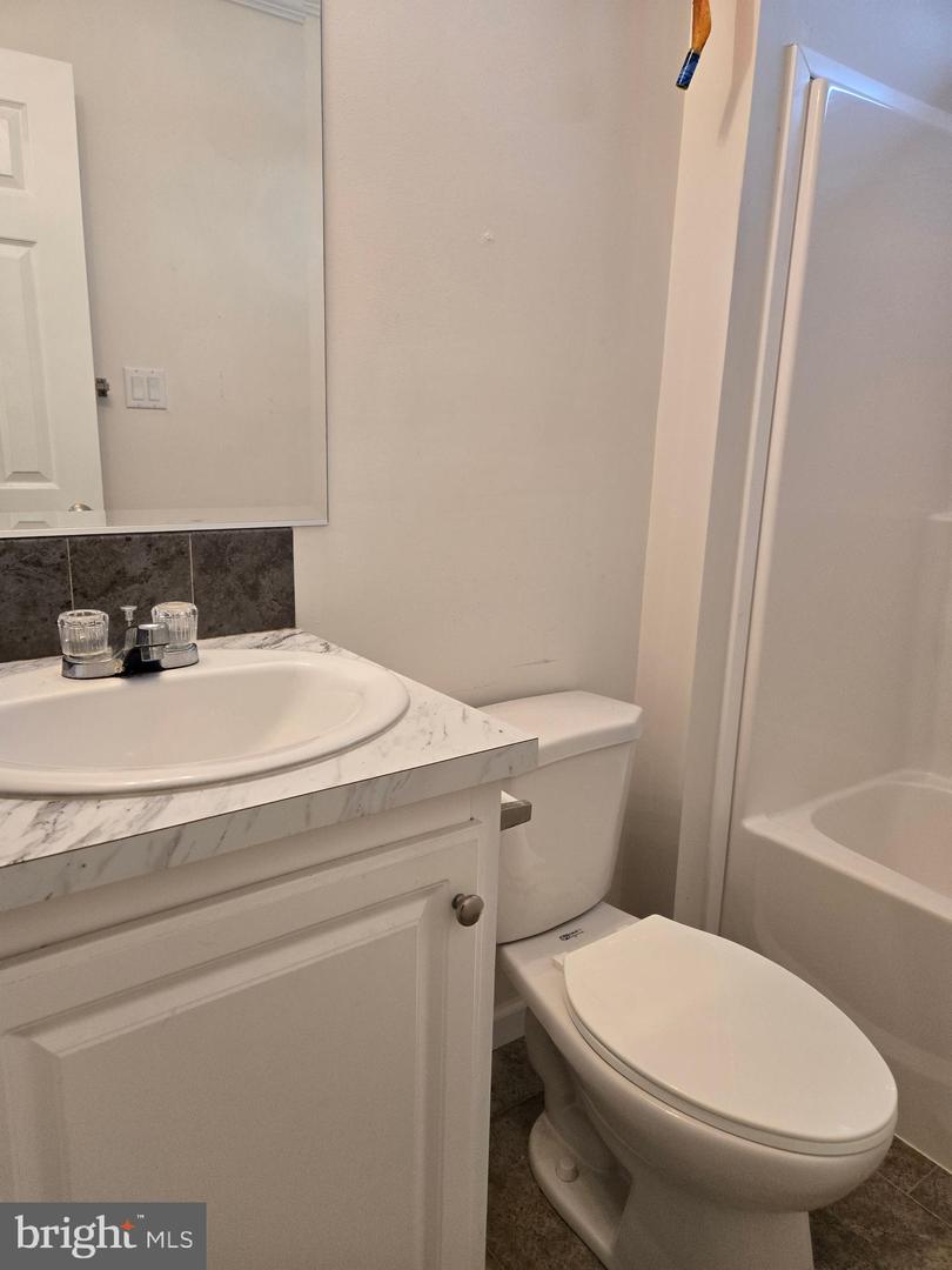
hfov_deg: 58.9
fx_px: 843
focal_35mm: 23
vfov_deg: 73.9
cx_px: 476
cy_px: 635
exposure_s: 1/120
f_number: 1.8
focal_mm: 5.4
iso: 250
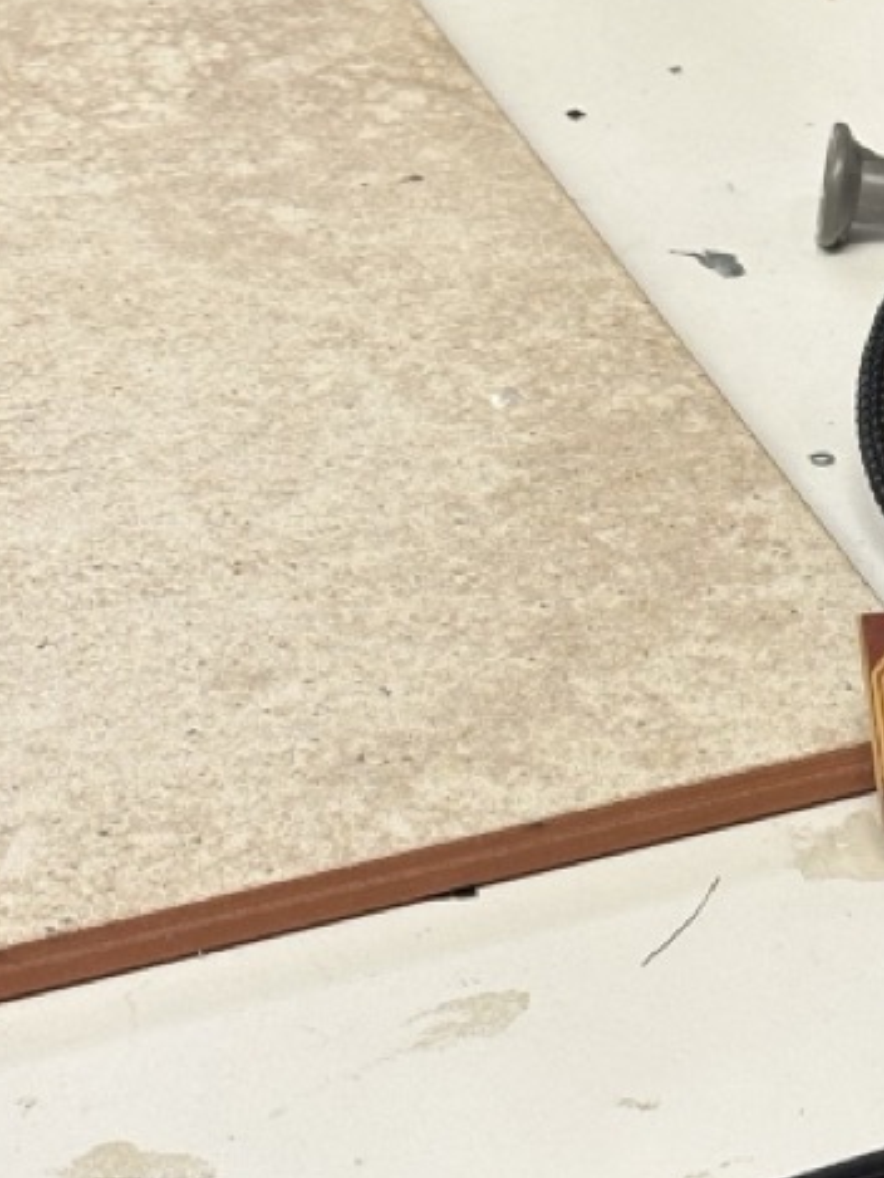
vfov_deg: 15.0
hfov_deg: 11.1
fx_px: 4458
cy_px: 445
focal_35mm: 131
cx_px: 1133
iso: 80
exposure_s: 1/60
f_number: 1.78
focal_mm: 6.86
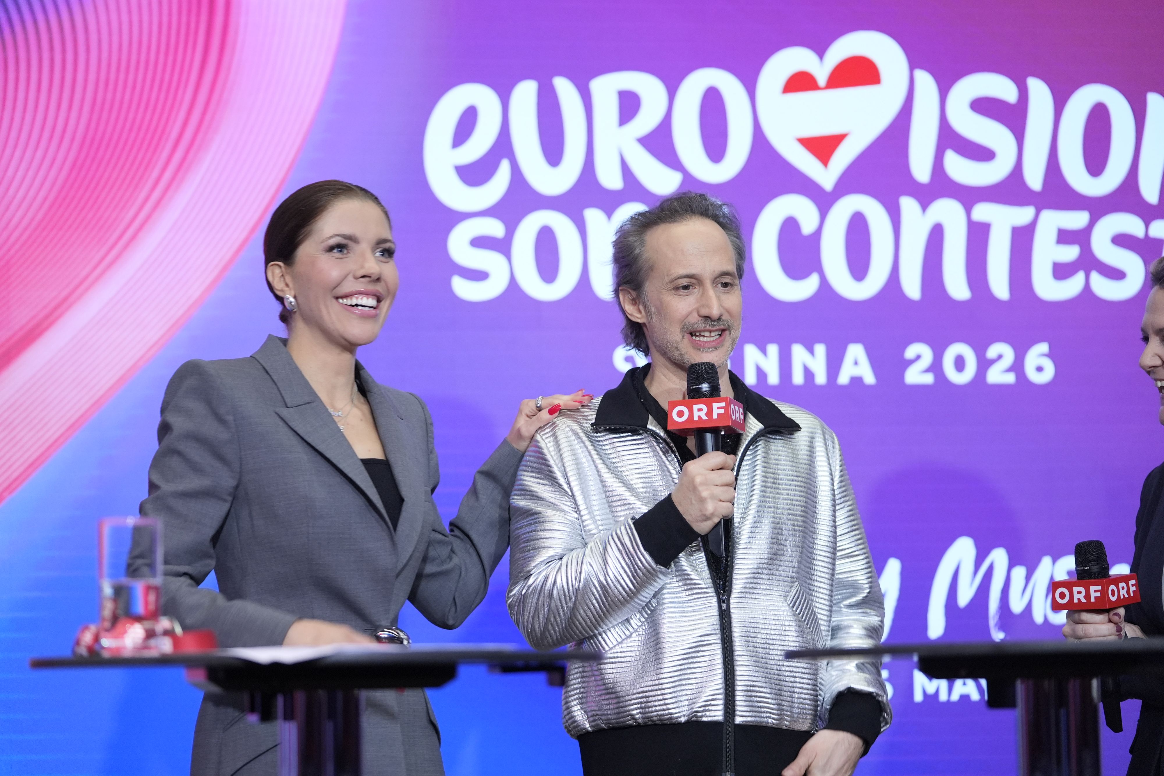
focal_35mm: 99
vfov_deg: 13.8
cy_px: 388
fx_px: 3201
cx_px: 582
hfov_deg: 20.6
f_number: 2.8
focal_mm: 99
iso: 2500
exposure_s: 1/200
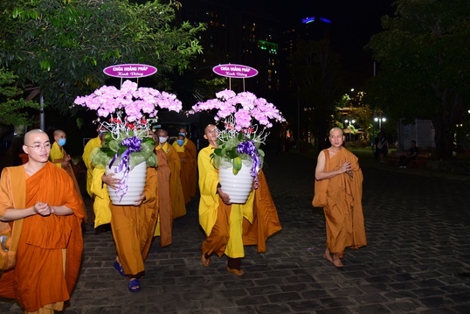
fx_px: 379
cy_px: 136
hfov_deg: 63.6
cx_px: 248
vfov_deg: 44.9
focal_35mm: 29
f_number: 4
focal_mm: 24
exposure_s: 1/50
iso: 800
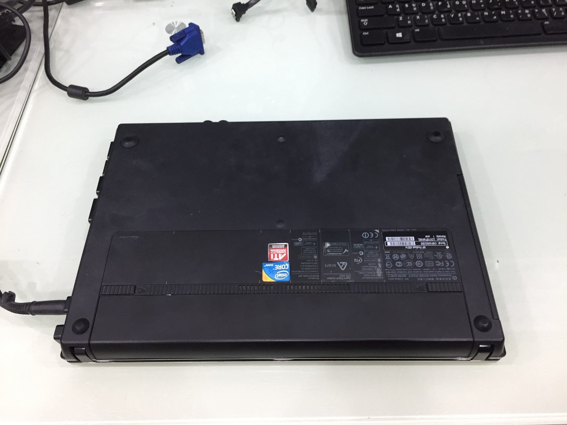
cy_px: 212
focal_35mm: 29
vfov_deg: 48.2
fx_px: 475
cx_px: 284
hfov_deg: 61.7
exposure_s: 1/33
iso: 160
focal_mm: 4.15
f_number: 2.2
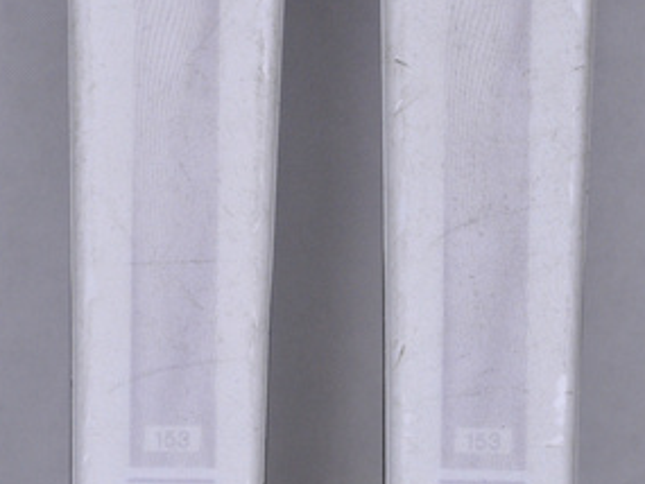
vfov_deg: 6.2
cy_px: 319
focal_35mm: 239
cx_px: 322
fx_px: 4451
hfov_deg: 8.3
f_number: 9.5
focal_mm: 105
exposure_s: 1/125
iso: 3200
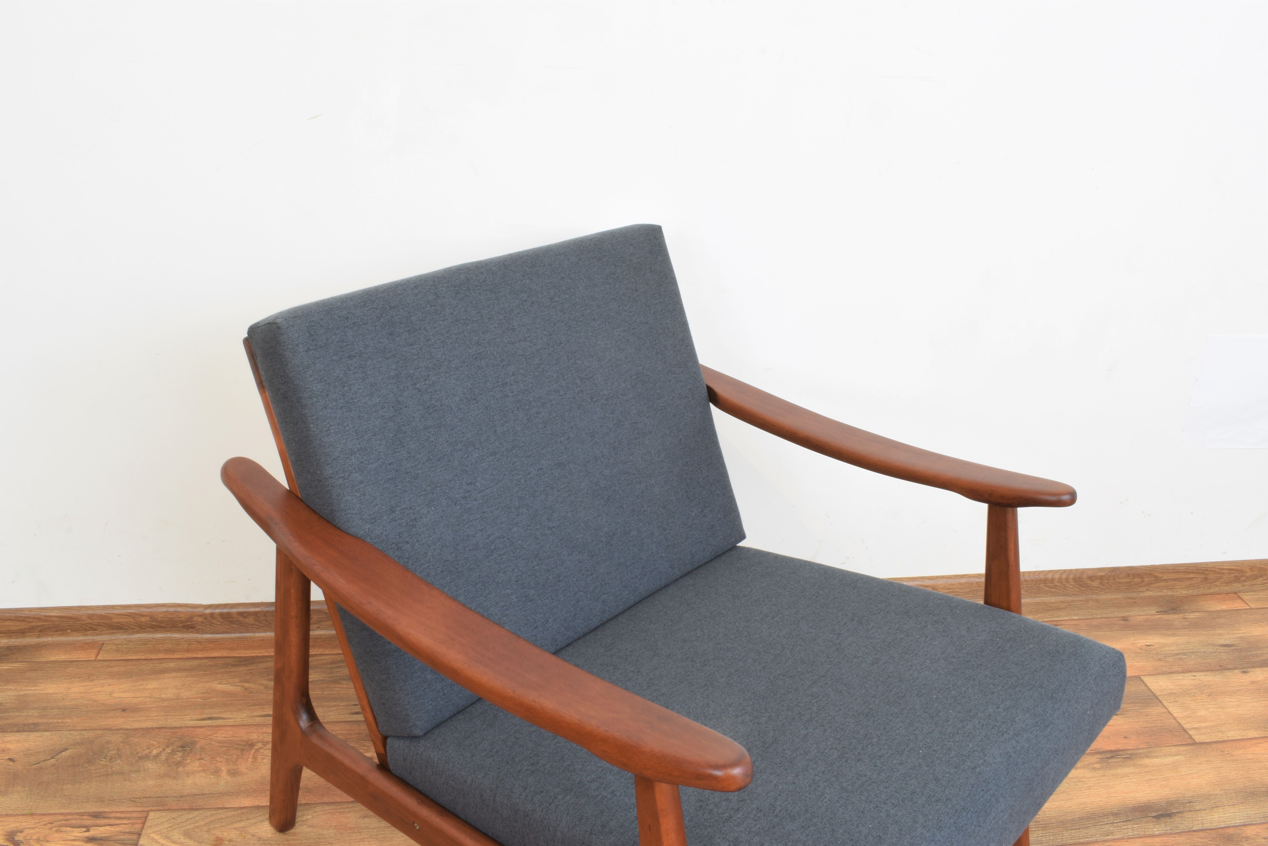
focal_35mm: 30
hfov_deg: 61.9
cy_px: 423
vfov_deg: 43.6
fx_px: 1057
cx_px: 634
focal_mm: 20
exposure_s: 5
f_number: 25
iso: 100
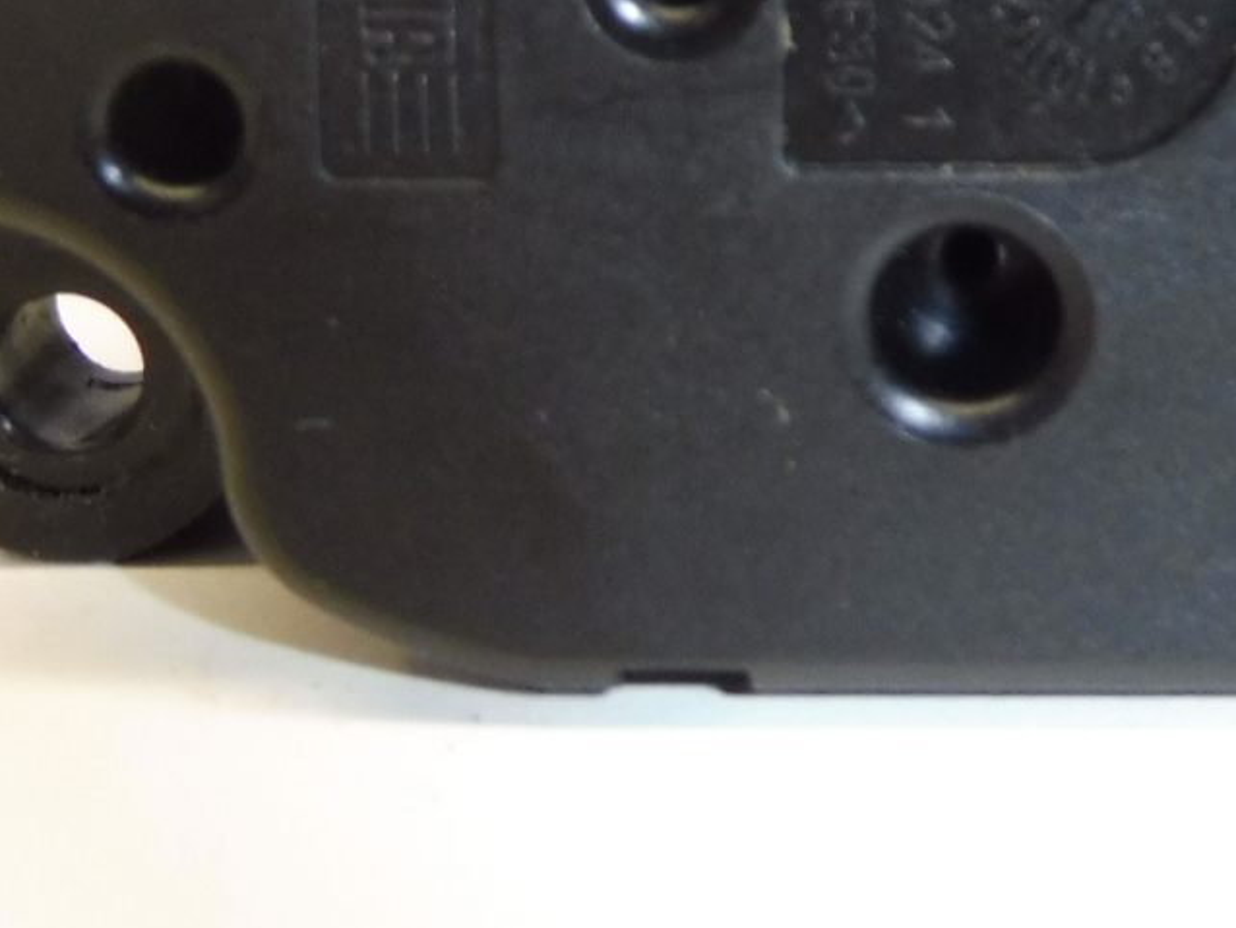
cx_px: 1083
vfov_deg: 17.8
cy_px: -298
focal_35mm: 77
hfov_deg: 24.7
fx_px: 2750
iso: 200
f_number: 3.5
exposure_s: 1/60
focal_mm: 4.3
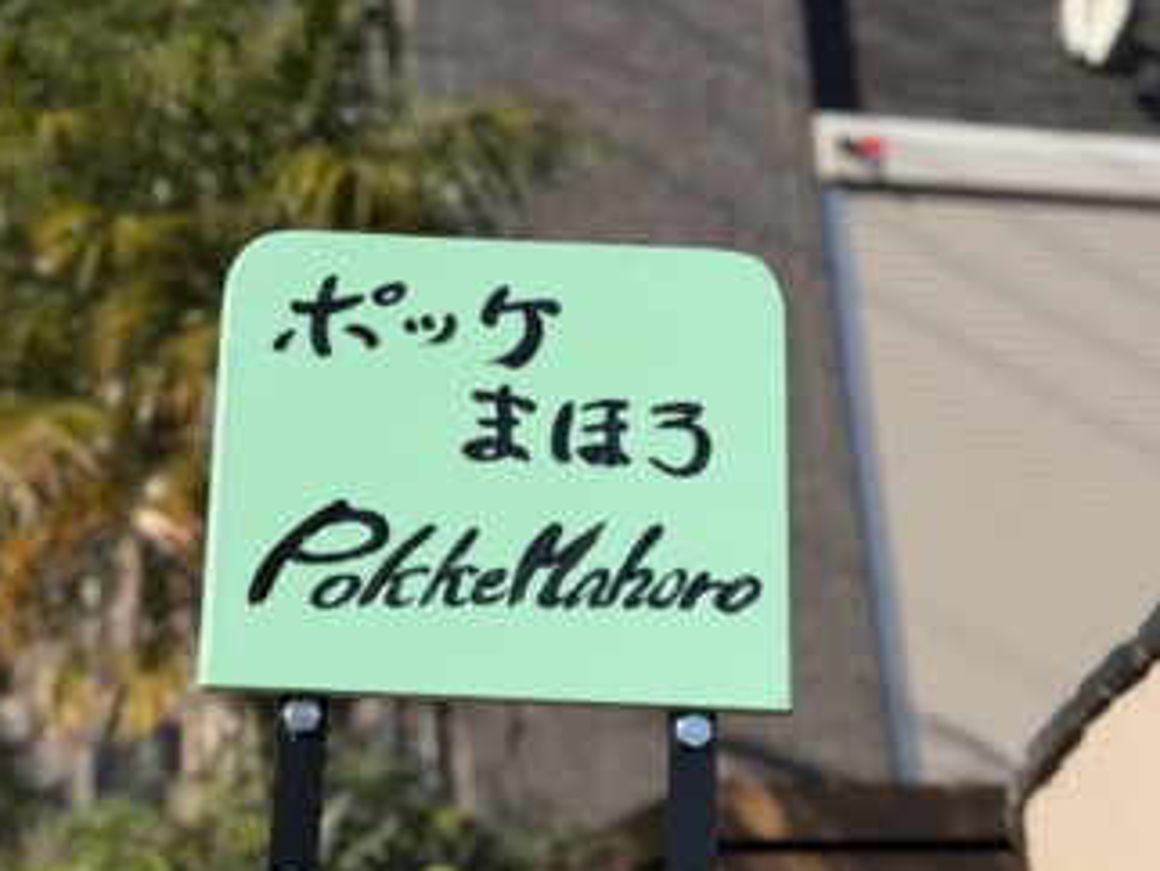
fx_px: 2247
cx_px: 421
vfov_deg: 21.8
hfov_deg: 28.8
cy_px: 601
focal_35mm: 67
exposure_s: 1/7874
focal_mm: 6.76
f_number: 1.78
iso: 64
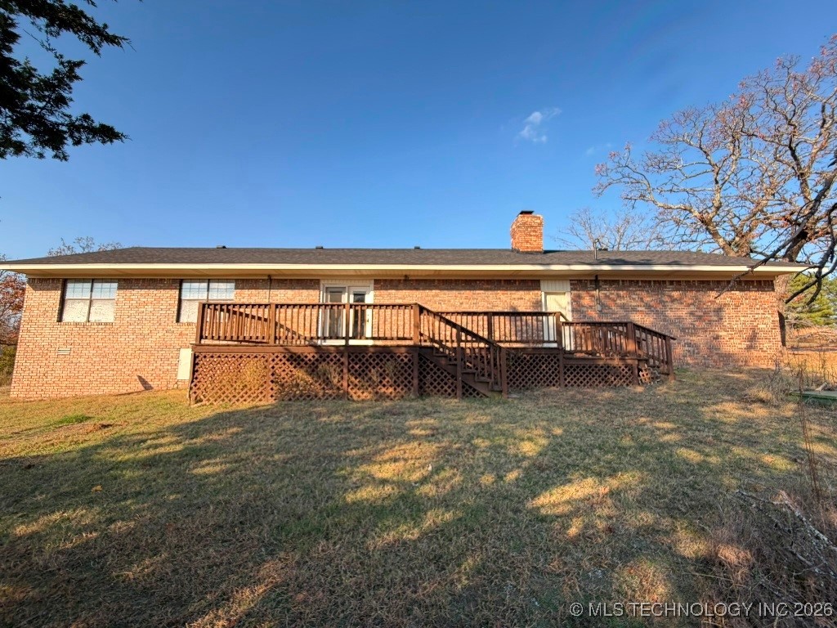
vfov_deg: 85.7
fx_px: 339
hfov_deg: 102.1
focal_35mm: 14
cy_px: 314
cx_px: 418
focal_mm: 2.22
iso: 40
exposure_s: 1/215
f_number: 2.2
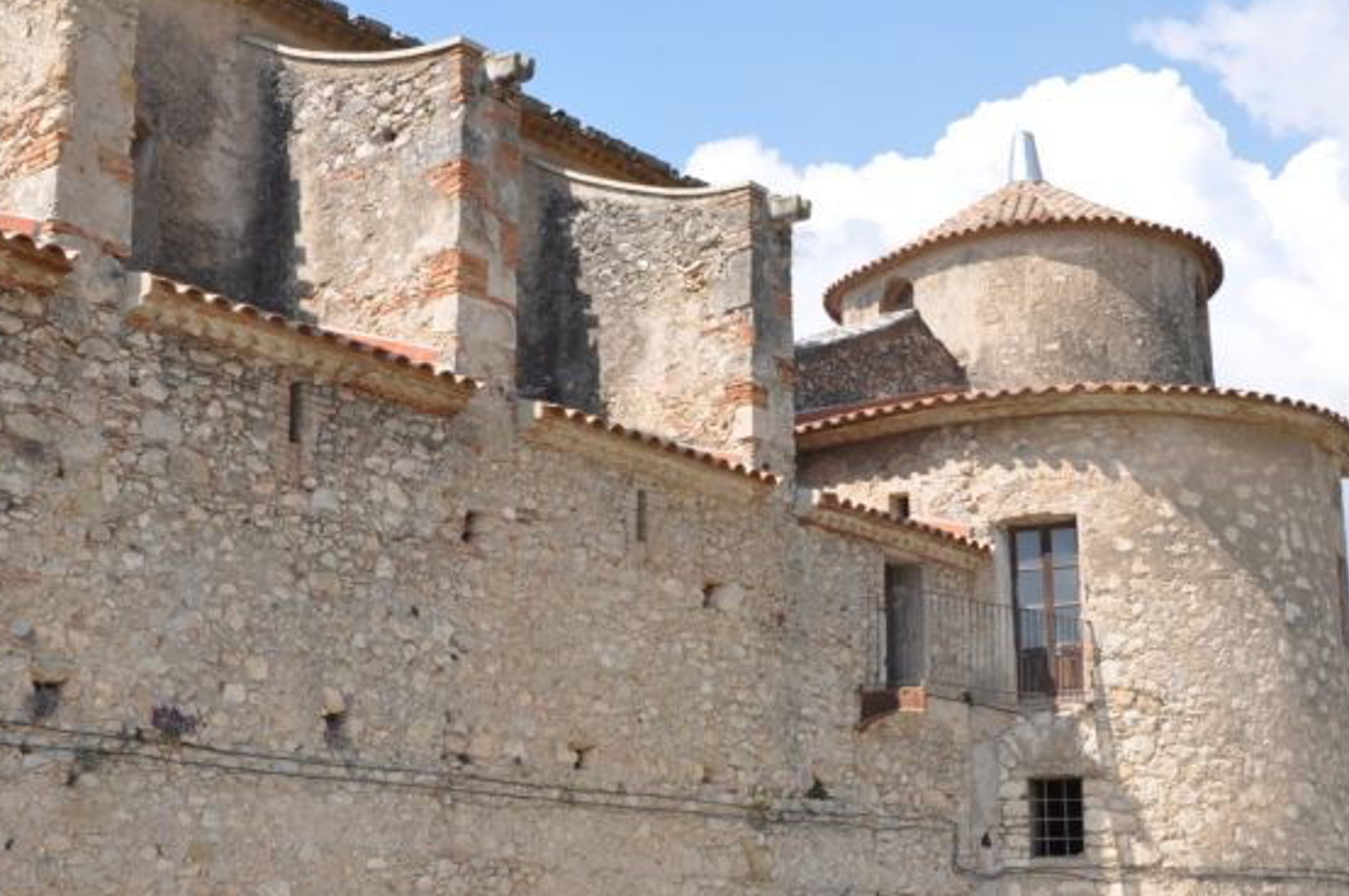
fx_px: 1946
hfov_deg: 38.2
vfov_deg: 25.8
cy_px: 593
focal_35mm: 52
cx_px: 626
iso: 200
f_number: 9
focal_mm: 24
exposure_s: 1/320
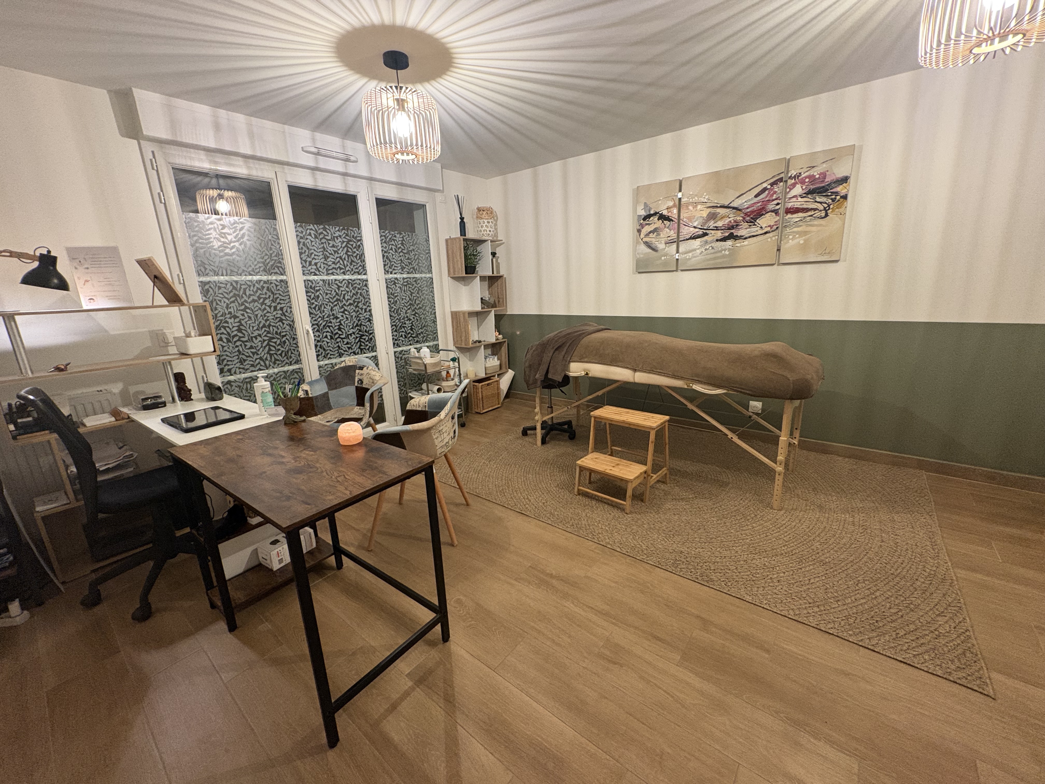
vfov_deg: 85.7
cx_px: 522
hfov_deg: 102.1
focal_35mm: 14
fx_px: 423
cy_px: 392
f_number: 2.2
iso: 500
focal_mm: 2.22
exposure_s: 1/50
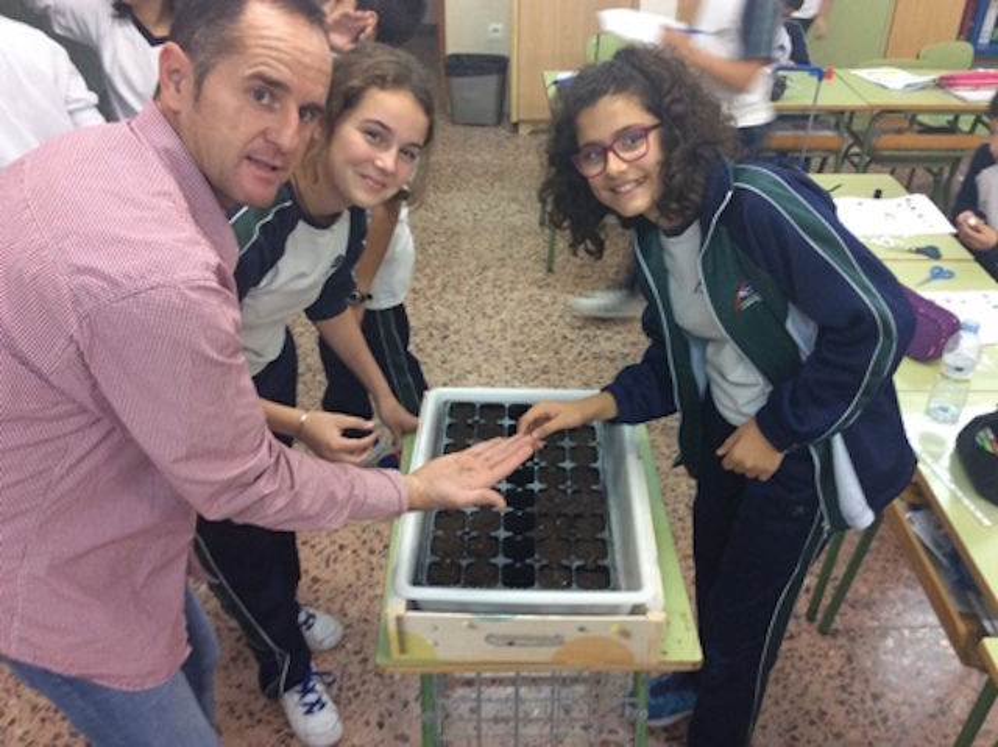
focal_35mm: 32
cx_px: 499
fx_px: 922
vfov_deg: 44.1
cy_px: 374
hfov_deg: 56.9
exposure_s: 1/25
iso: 100
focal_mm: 3.3
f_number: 2.4
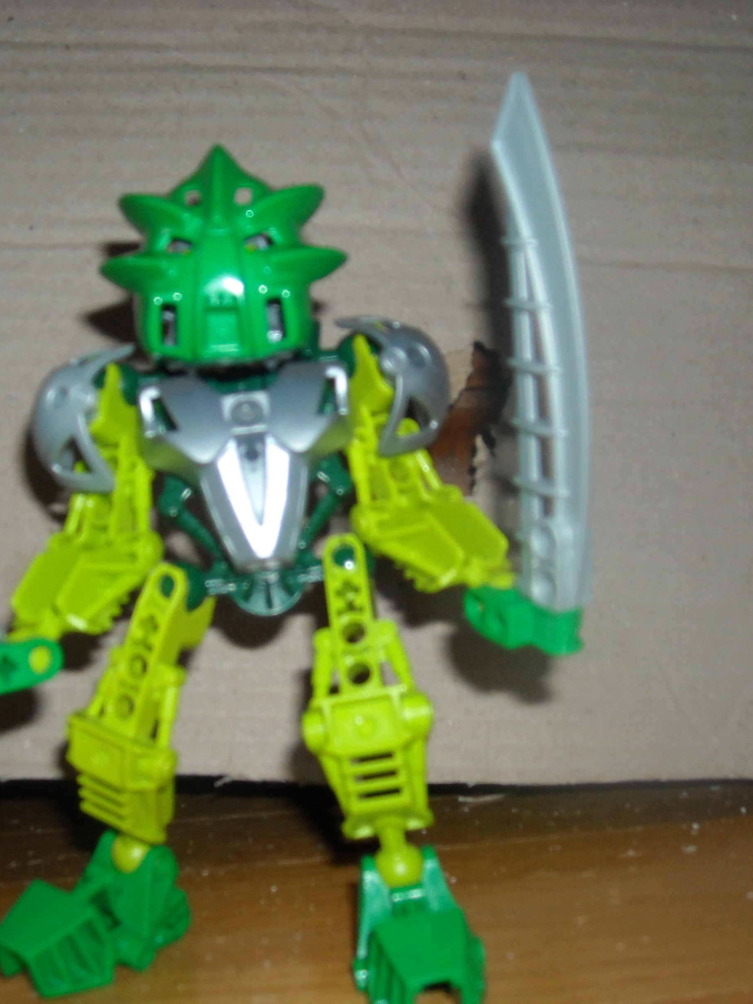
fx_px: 1363
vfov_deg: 40.4
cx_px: 345
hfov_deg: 30.9
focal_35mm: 47
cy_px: 505
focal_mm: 5.7
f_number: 2.8
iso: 200
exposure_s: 1/60
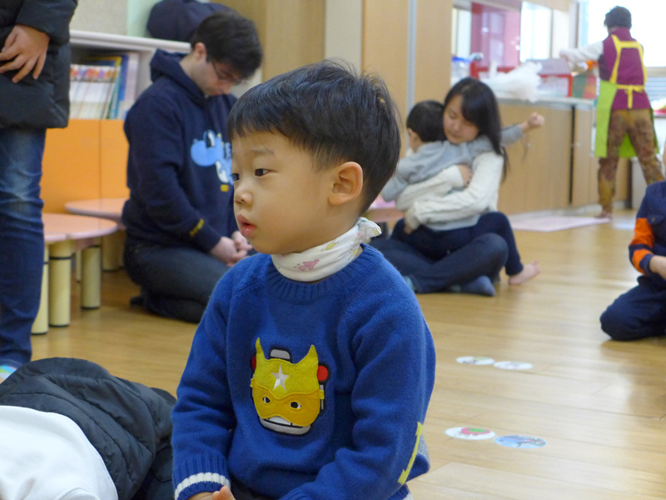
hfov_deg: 29.8
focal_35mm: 65
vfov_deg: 22.6
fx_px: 1251
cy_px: 250
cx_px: 333
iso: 800
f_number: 2
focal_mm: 12.8
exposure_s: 1/160
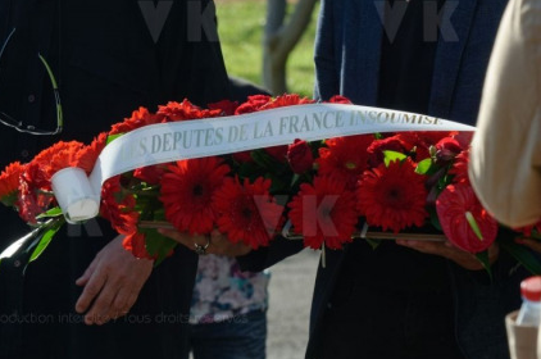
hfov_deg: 5.2
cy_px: 60
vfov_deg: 3.4
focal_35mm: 398
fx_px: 5972
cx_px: 59
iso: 250
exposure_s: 1/400
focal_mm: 140
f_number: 9
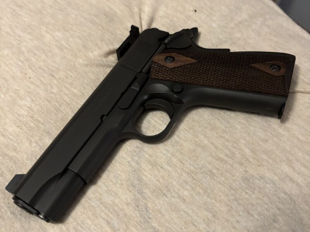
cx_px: 155
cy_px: 116
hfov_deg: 67.3
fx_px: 233
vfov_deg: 53.1
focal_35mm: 26
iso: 400
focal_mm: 5.96
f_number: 1.6
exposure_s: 1/60
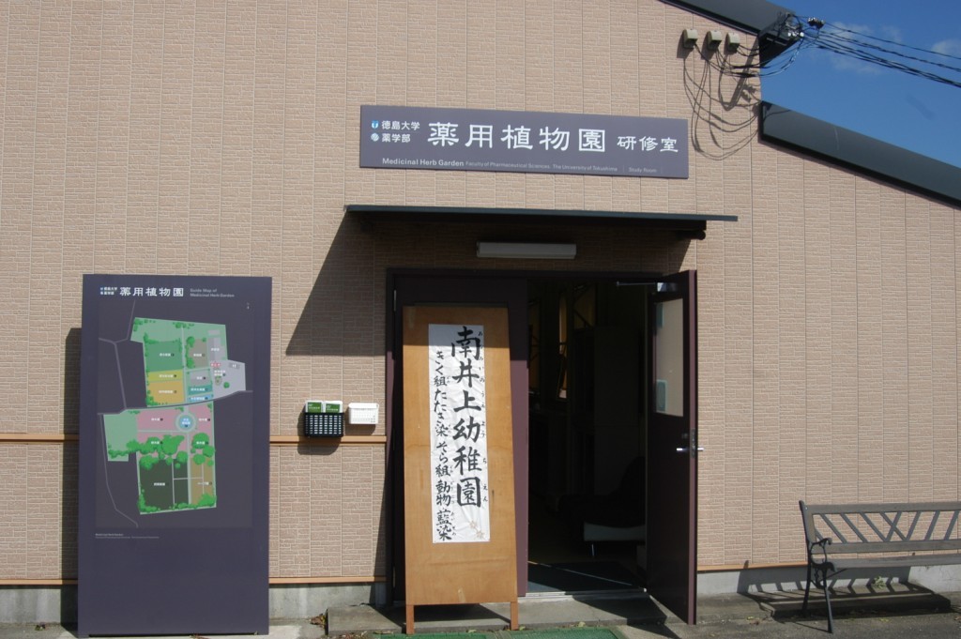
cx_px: 480
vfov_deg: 36.8
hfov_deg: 53.2
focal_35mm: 36
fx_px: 960
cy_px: 320
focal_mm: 24
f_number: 5.6
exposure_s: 1/1250
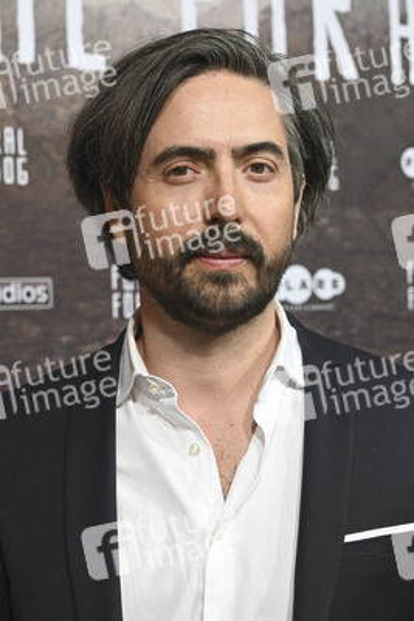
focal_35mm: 59
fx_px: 1017
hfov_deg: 23.0
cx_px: 207
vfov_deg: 33.9
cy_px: 310
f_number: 6.3
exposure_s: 1/200
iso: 400
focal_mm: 59
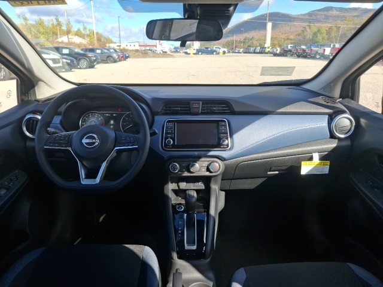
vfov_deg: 54.9
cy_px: 144
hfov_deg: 69.4
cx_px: 192
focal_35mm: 25
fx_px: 277
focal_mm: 4.69
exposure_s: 1/626
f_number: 1.8
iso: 30
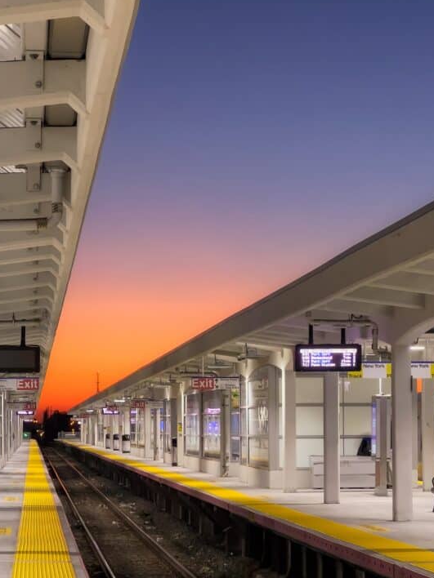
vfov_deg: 16.9
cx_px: 137
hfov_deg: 12.7
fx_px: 1939
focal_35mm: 116
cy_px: 373
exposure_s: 1/40
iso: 640
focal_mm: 9
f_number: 2.8
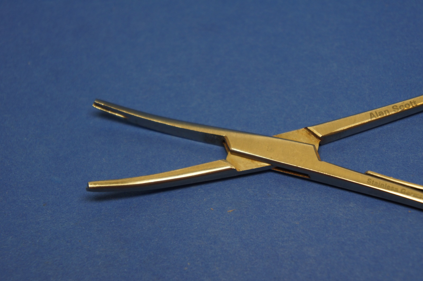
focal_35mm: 82
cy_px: 140
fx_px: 969
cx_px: 212
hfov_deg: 24.6
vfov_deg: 16.5
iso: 200
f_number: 5.6
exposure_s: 1/25
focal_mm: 55
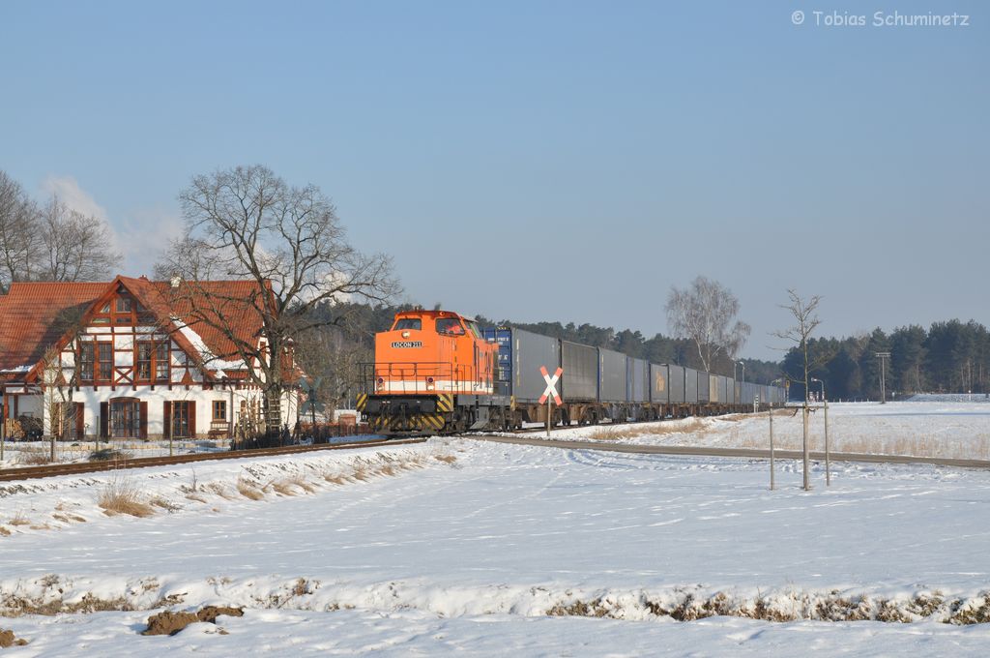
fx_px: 2142
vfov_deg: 17.4
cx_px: 495
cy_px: 329
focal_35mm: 78
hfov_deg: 26.0
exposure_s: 1/500
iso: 320
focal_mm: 52
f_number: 10
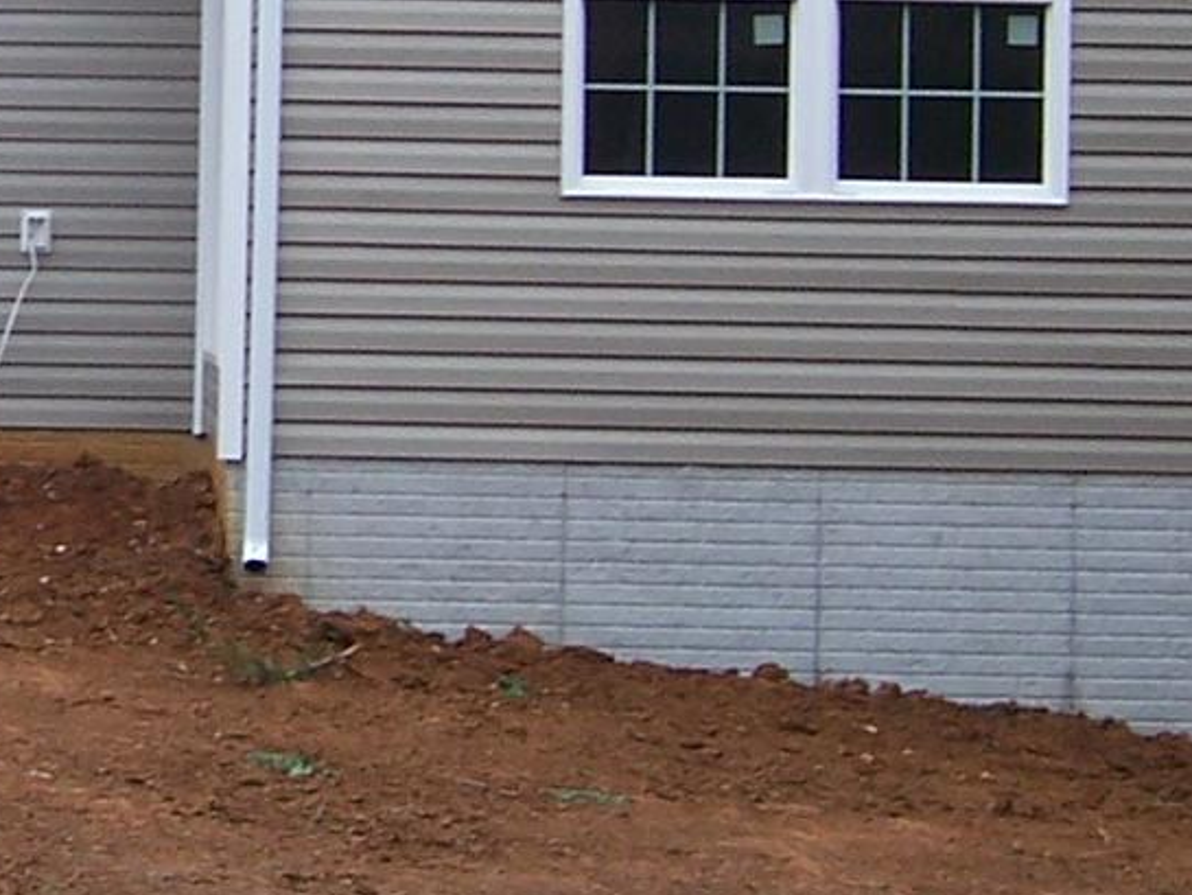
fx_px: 6337
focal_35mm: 184
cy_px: 68
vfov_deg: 8.0
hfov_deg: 10.5
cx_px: -313
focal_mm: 8.2
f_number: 4
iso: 80
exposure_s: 1/125
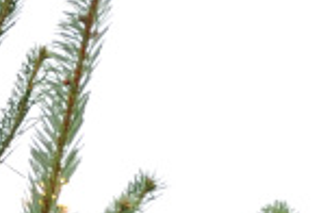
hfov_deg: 8.8
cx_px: -284
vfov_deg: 5.7
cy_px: 649
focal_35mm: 224
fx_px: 1985
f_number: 2.8
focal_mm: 35
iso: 200
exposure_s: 1/80
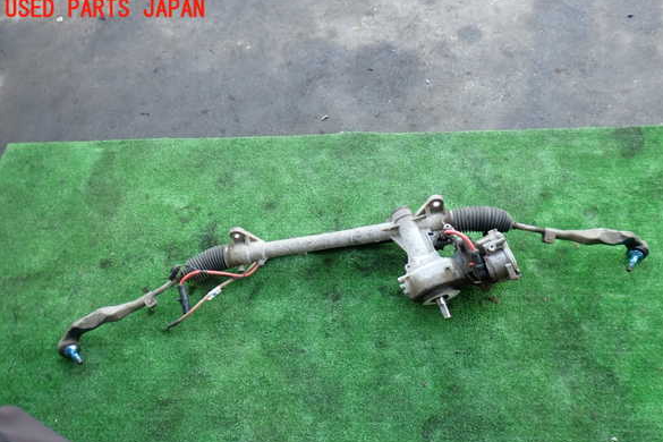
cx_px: 339
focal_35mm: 32
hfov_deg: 58.7
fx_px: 589
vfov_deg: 41.0
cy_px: 250
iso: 200
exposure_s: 1/60
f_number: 2.3
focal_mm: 5.4
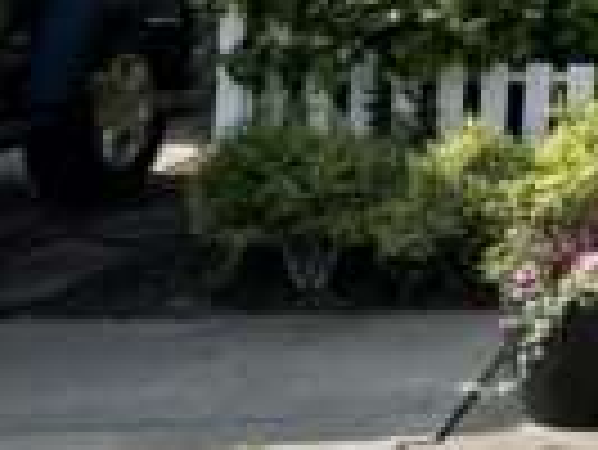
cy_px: -378
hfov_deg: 11.4
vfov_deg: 9.4
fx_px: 2594
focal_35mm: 150
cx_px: 1326
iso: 50
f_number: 1.5
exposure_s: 1/2994
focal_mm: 5.7
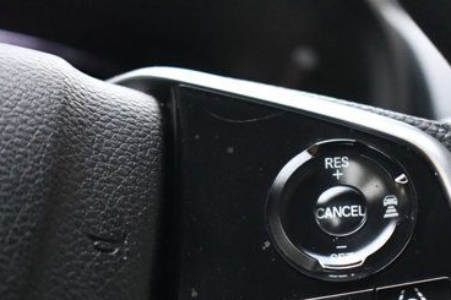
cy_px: 231
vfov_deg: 14.5
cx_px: 319
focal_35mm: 94
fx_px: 1177
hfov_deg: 21.6
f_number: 4.8
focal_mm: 36
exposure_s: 1/60
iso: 7200
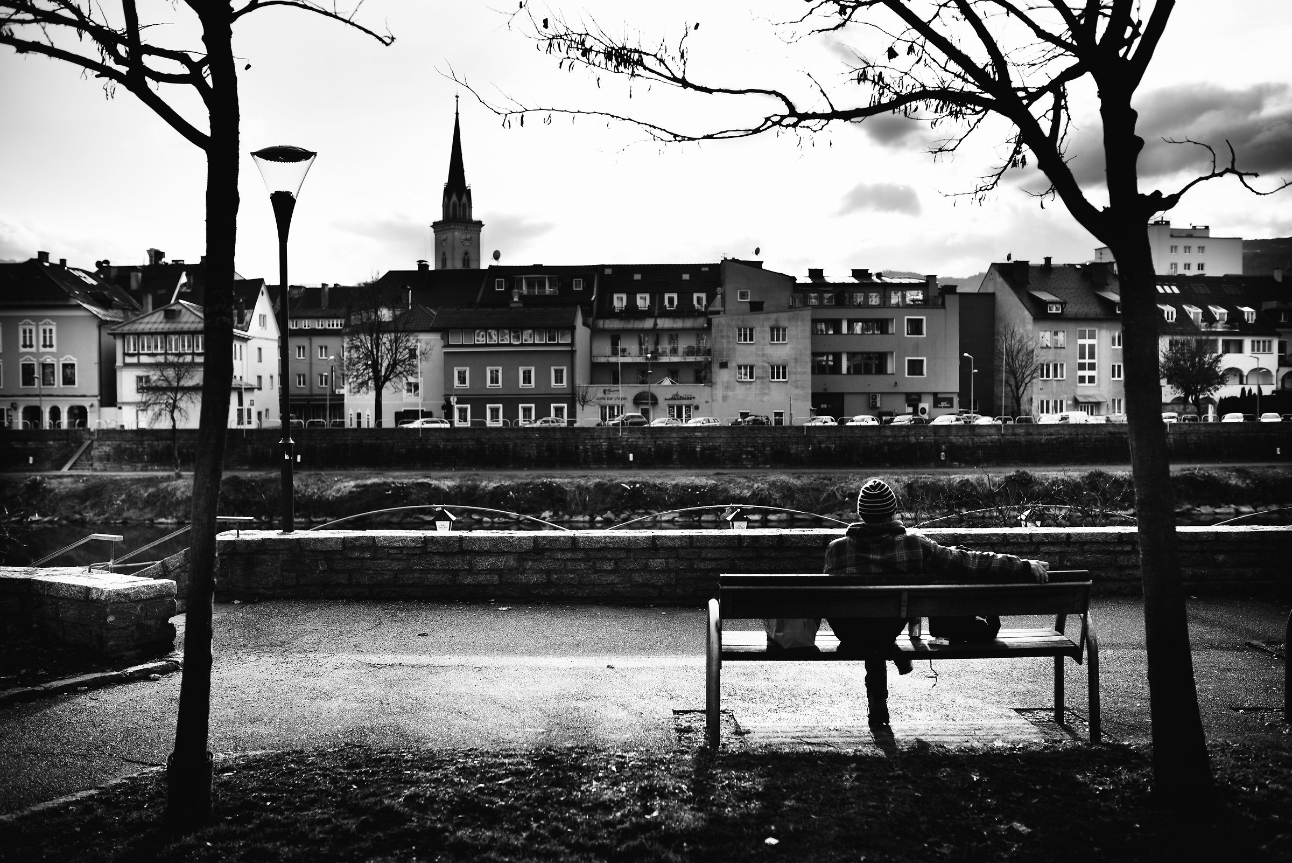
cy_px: 432
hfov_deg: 54.4
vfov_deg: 37.9
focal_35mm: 35
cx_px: 646
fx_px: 1256
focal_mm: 35
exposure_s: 1/4000
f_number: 2.2
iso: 160
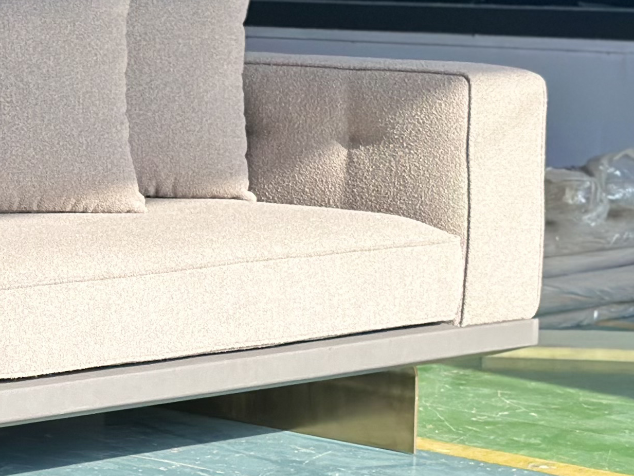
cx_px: -286
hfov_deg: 12.1
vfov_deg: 9.5
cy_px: 193
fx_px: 2876
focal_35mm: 157
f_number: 1.78
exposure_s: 1/521
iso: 80
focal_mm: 6.86
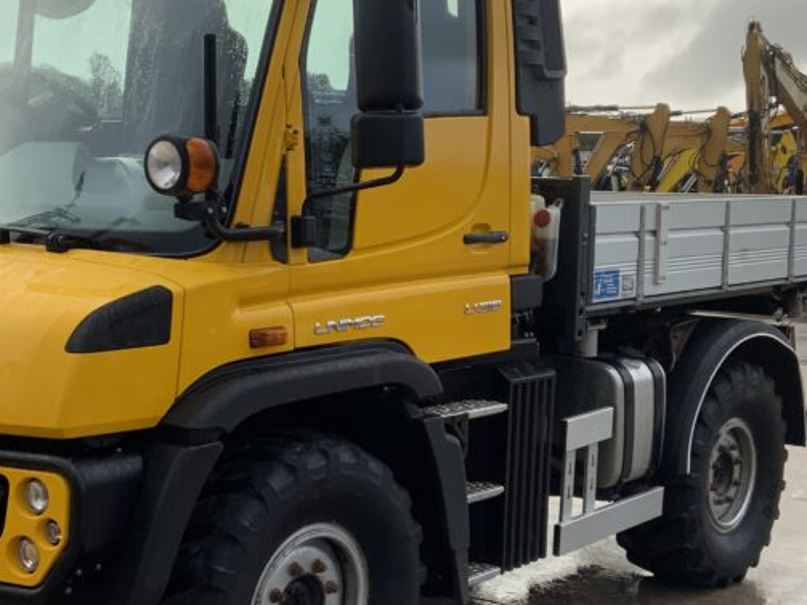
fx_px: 1375
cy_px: 313
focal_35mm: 59
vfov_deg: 24.8
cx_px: 334
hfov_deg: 32.6
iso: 16
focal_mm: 3
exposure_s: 1/158
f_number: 1.8
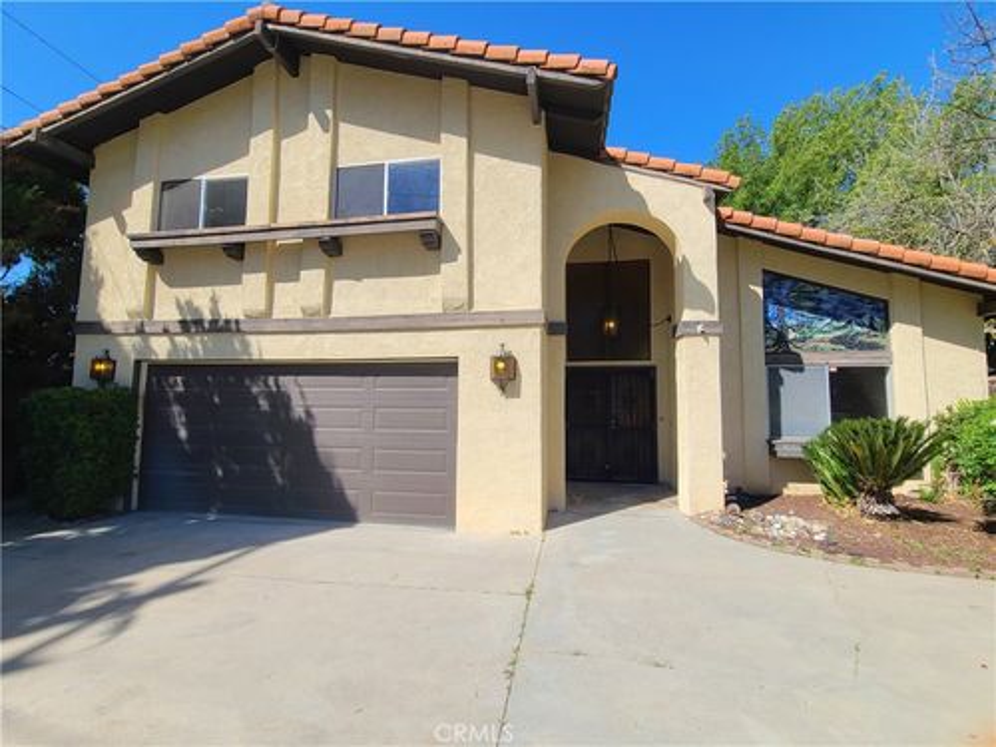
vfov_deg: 89.9
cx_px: 498
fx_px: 374
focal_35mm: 13
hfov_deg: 106.2
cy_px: 374
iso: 50
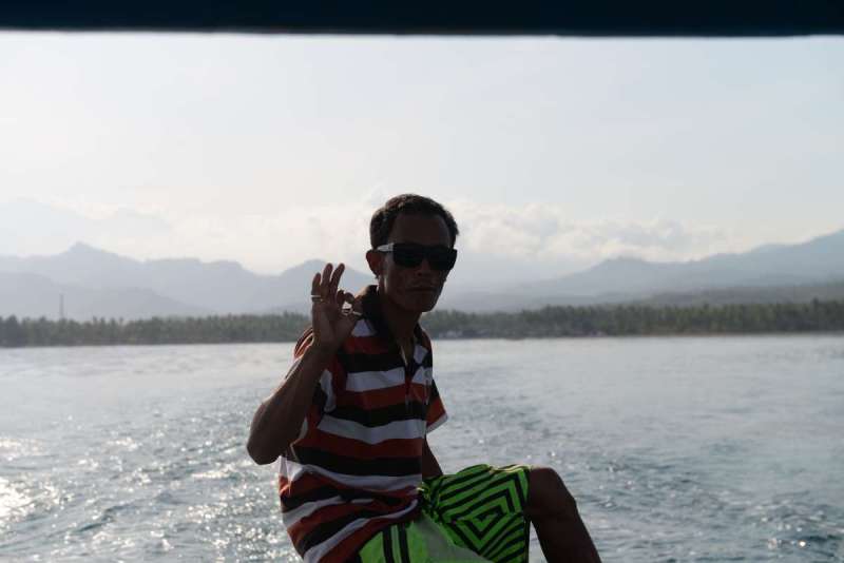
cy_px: 282
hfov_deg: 32.4
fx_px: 1454
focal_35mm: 62
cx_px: 422
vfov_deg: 21.9
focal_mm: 62
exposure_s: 1/640
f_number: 6.3
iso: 100
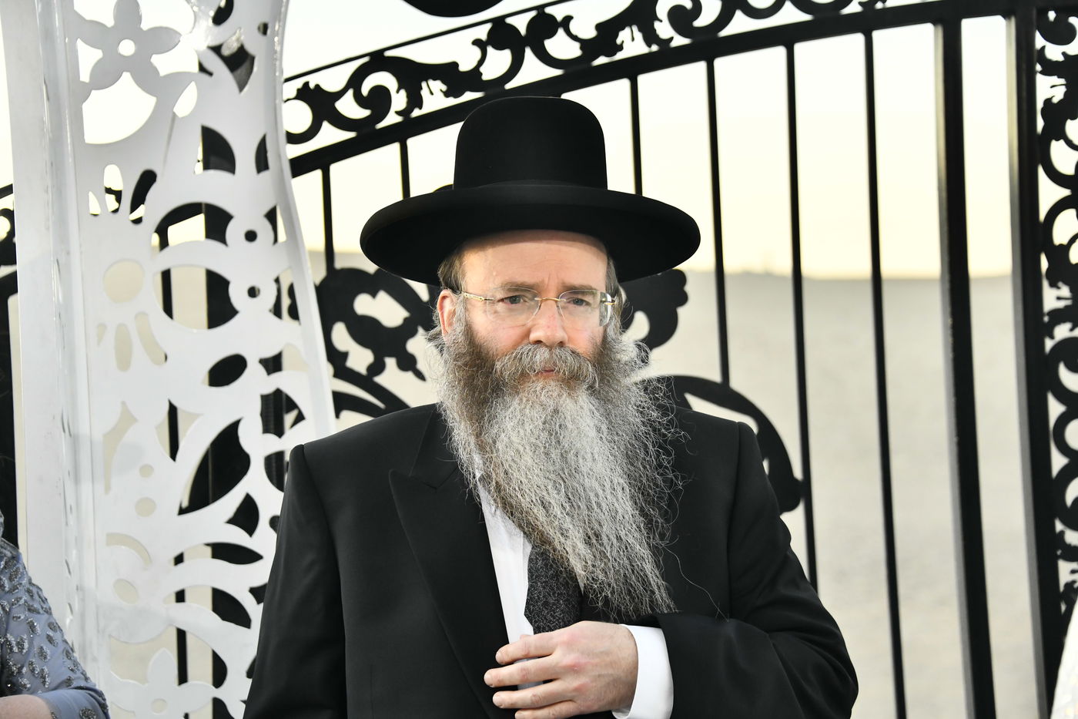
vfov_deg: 16.1
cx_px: 539
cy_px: 360
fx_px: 2545
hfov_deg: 23.9
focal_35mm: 85
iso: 1600
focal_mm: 85
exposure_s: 1/500
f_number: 5
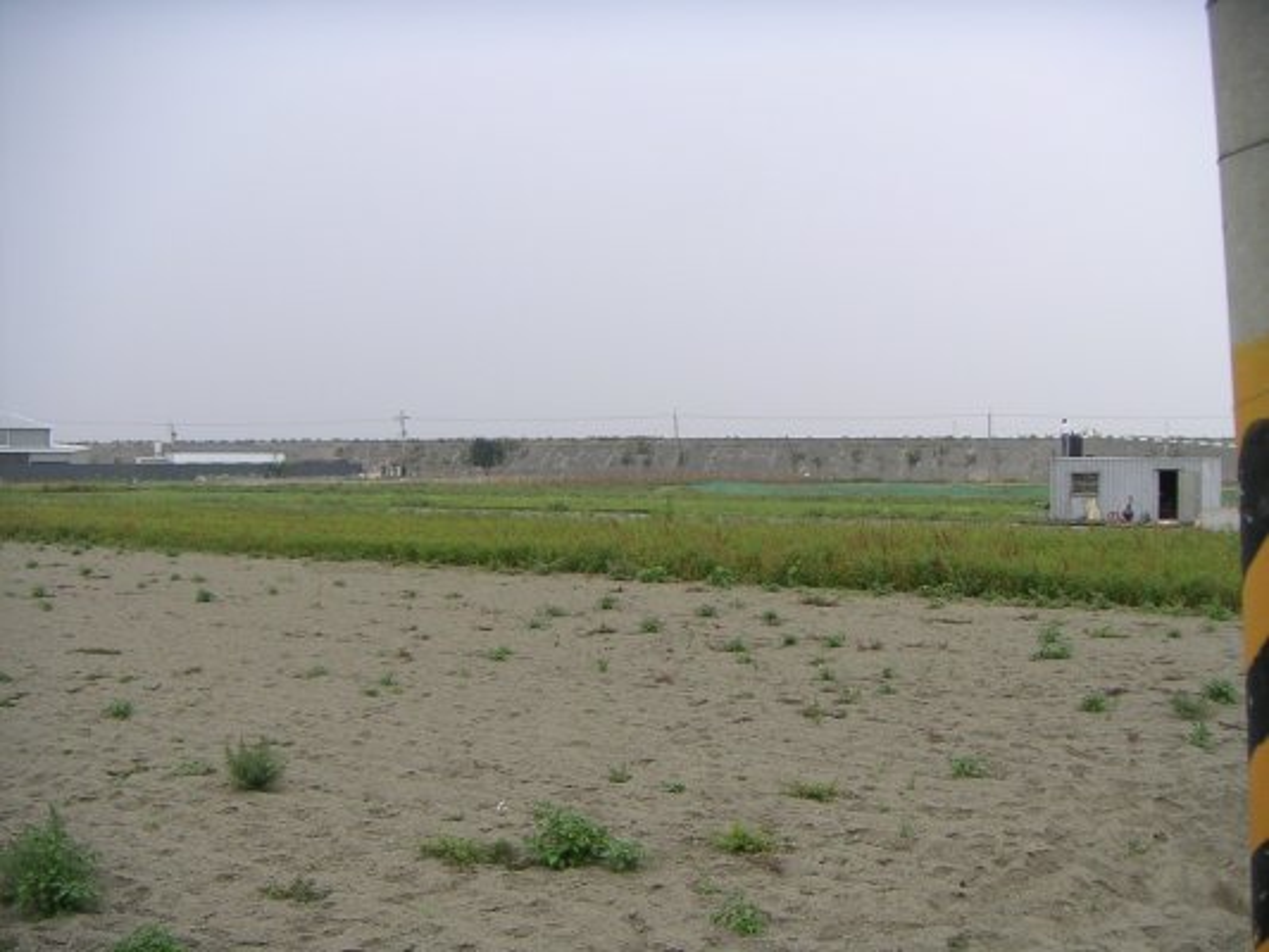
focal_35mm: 39
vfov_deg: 36.8
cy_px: 476
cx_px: 634
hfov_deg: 47.9
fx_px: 1430
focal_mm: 5.1
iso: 64
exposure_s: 1/500
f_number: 2.9
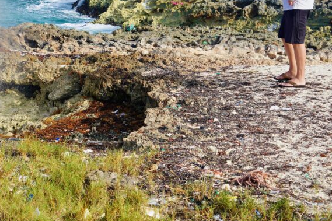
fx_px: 913
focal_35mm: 99
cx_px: 61
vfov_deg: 13.7
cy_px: 34
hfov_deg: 20.4
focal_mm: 55
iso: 100
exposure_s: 1/125
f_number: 10
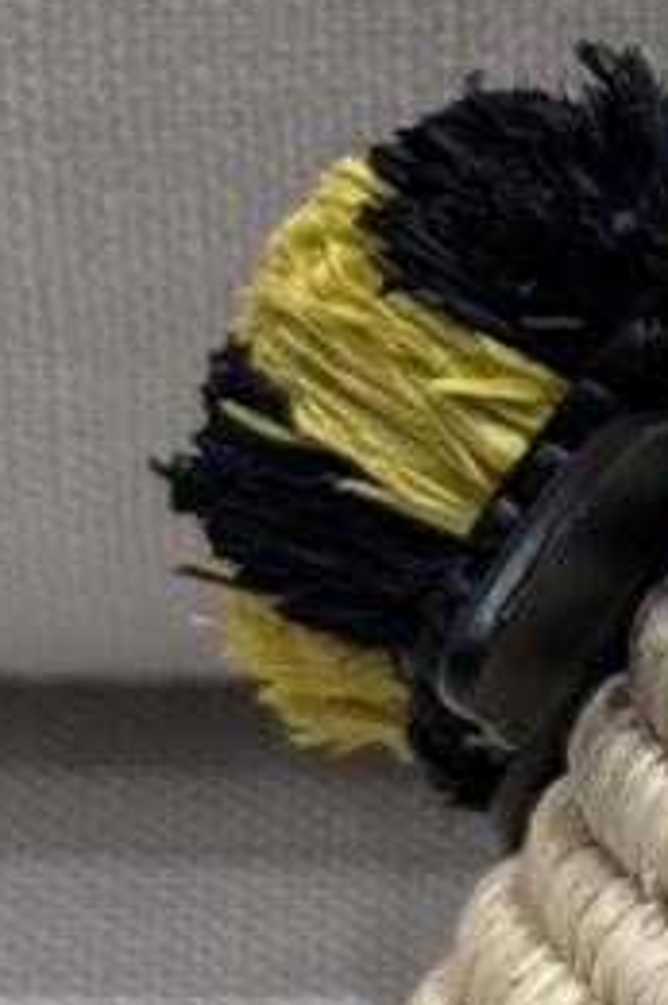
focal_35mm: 277
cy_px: 533
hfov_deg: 4.8
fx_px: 7720
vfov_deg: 7.4
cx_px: 1880
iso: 64
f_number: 1.78
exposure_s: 1/100
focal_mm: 6.76
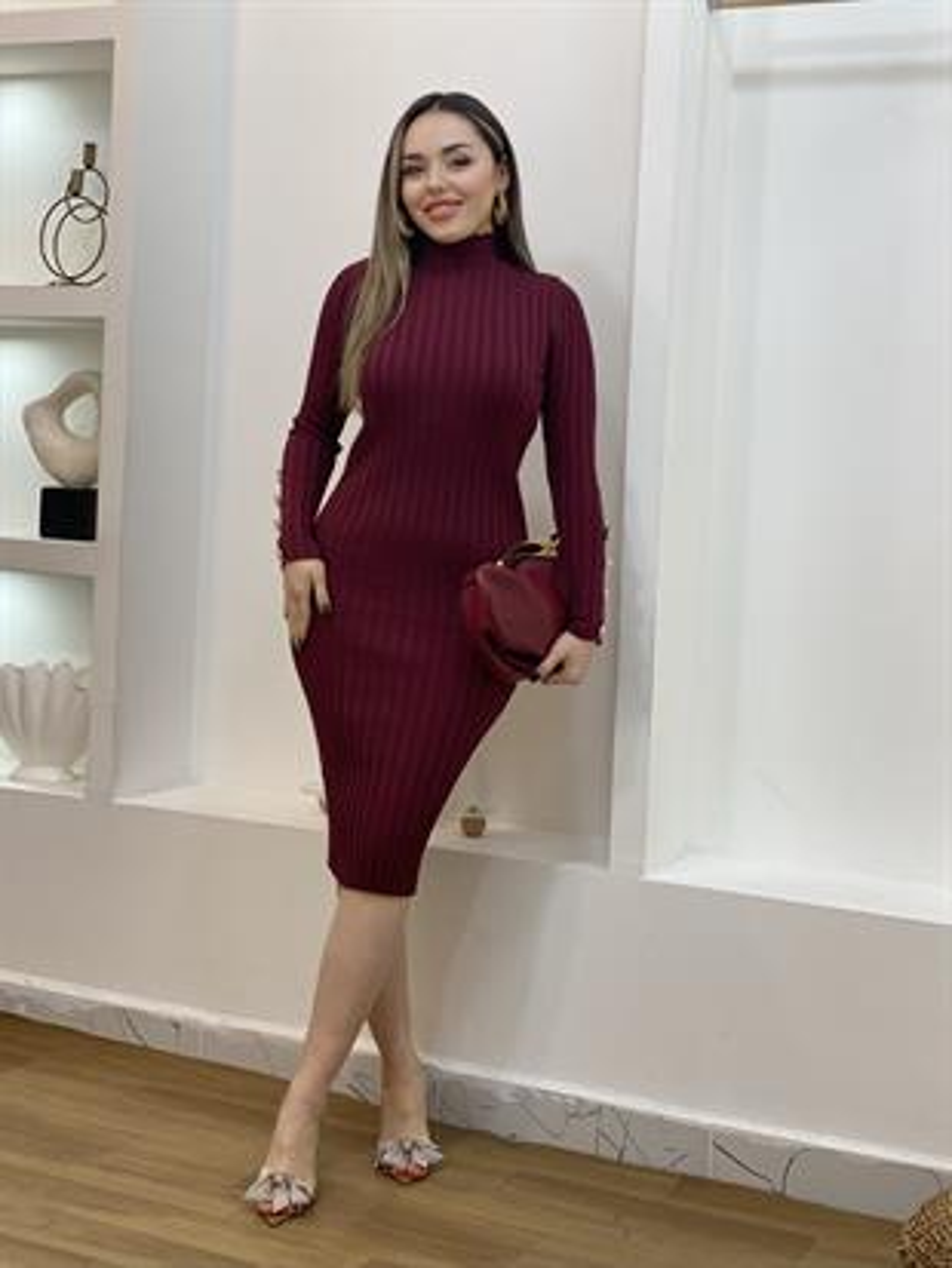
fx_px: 1906
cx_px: 476
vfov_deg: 36.8
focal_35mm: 52
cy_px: 634
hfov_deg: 28.0
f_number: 2
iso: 80
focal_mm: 6
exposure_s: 1/100
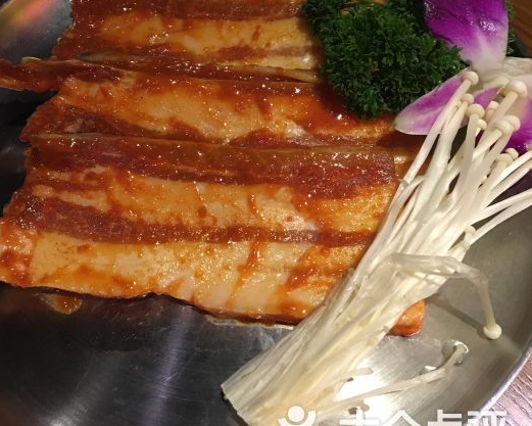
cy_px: 126
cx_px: 266
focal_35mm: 38
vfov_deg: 38.5
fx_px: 598
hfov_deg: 47.9
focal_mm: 4.15
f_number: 2.2
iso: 200
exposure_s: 1/25
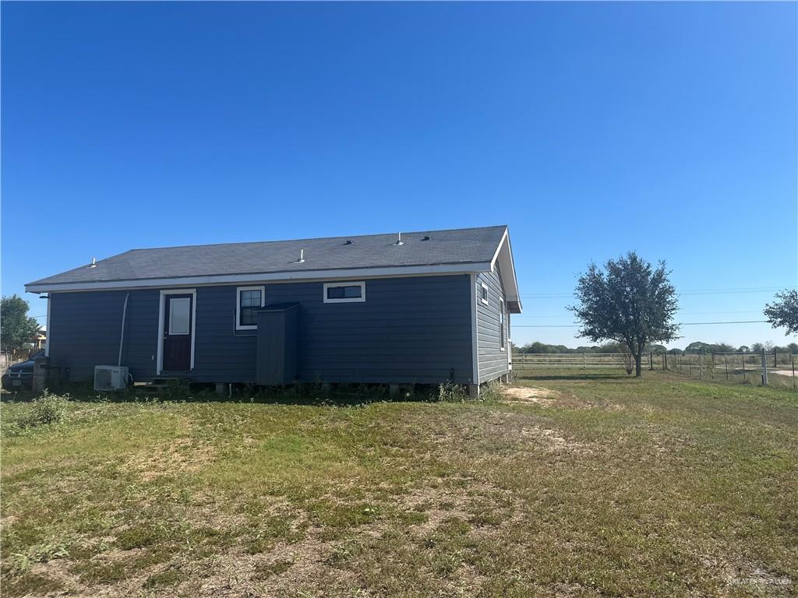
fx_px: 553
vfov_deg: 56.8
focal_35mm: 24
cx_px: 399
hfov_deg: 71.6
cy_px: 299
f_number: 1.78
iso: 80
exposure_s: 1/4545
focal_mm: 6.86
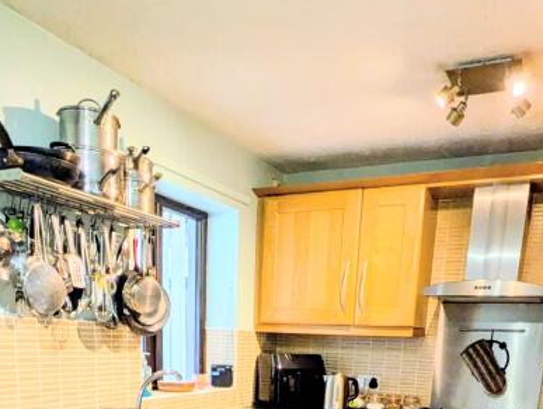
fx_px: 581
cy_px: 484
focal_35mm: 37
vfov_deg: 32.4
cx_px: 267
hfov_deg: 50.1
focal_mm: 1.83
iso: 70
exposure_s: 1/50
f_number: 2.2
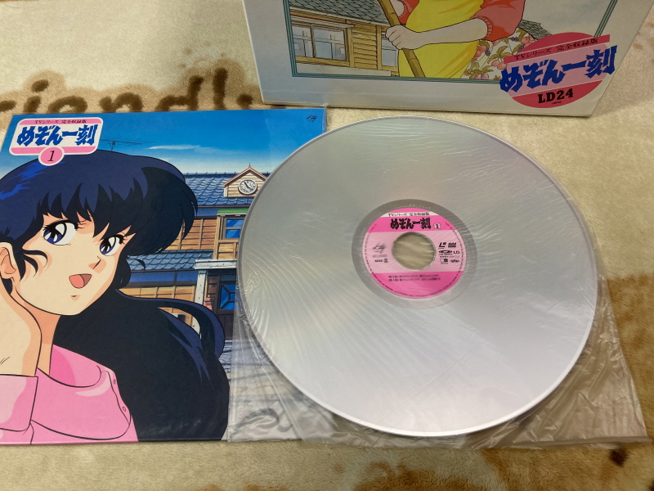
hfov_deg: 63.4
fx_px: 529
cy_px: 246
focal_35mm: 28
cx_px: 327
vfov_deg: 49.7
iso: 125
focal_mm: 3.99
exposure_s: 1/60
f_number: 1.8
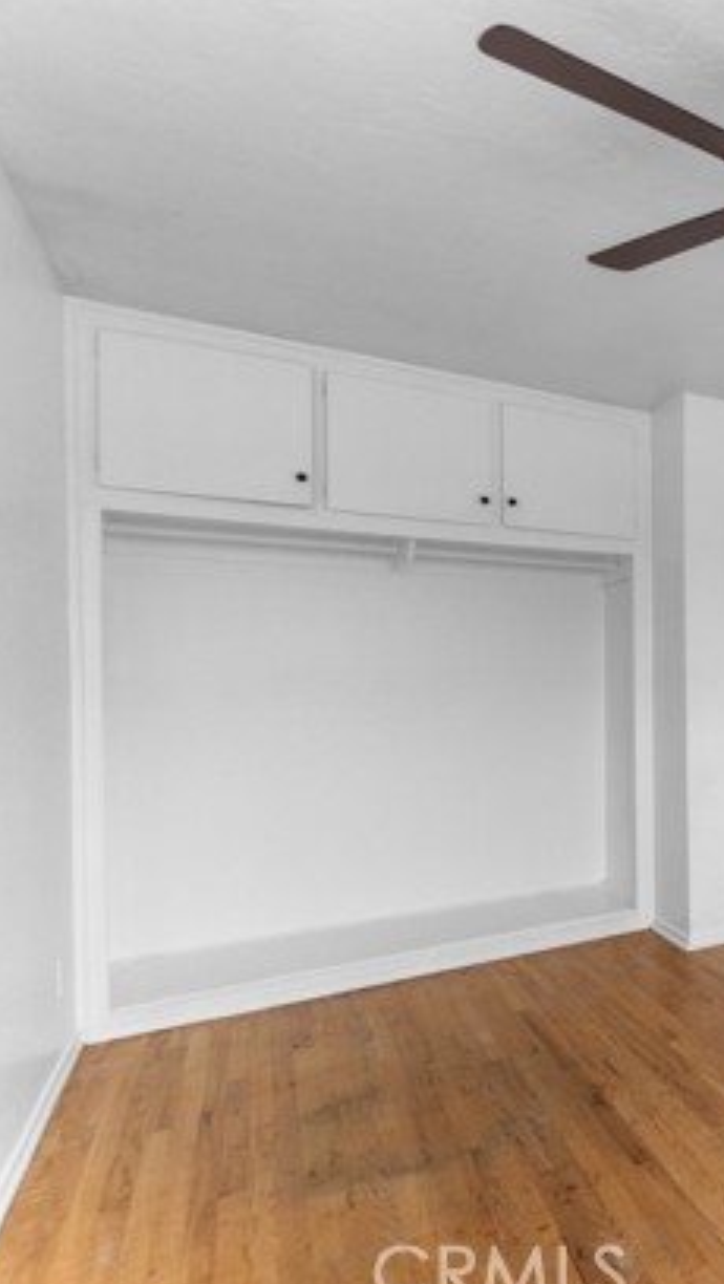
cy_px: 647
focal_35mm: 23
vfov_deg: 78.7
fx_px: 784
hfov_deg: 33.7
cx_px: 970
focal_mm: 14
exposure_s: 1/2.5
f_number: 5
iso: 2000
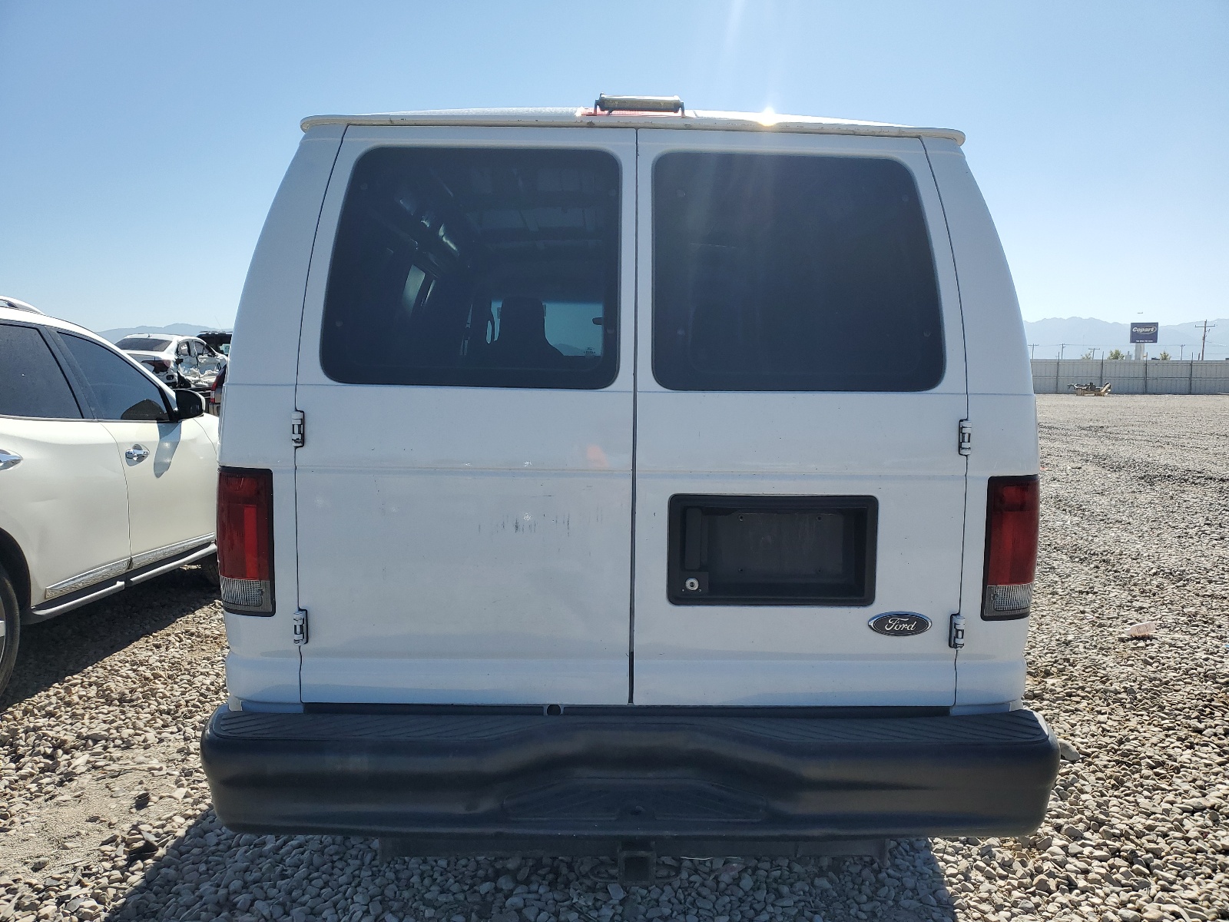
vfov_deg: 53.1
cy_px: 461
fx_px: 923
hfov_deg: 67.3
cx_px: 614
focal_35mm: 26
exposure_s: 1/3333
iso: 50
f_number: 1.5
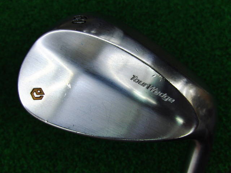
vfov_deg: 38.7
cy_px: 86
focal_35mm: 37
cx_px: 116
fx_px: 247
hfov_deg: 50.1
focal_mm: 6.42
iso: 125
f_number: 3.6
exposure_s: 1/80
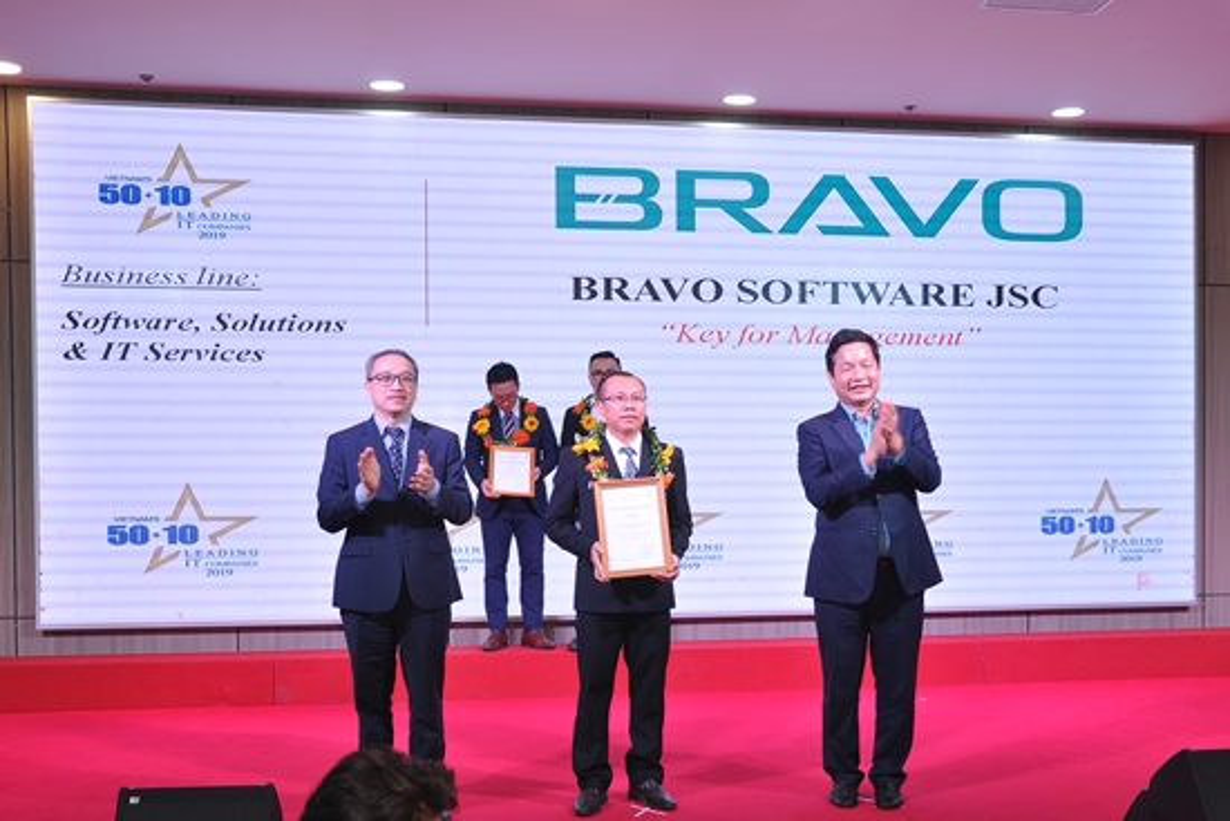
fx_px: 1230
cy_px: 410
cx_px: 615
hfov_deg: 53.1
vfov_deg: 36.9
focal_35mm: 36
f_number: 3.8
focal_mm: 24
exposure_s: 1/60
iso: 250
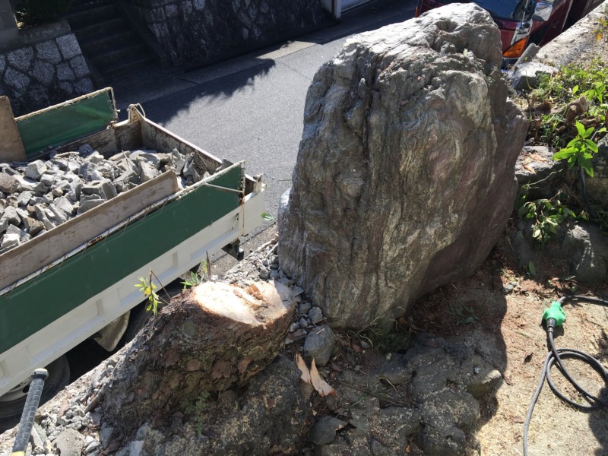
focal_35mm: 29
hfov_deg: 61.7
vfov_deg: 48.2
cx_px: 304
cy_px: 228
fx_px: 509
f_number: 2.2
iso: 25
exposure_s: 1/705
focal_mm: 4.15
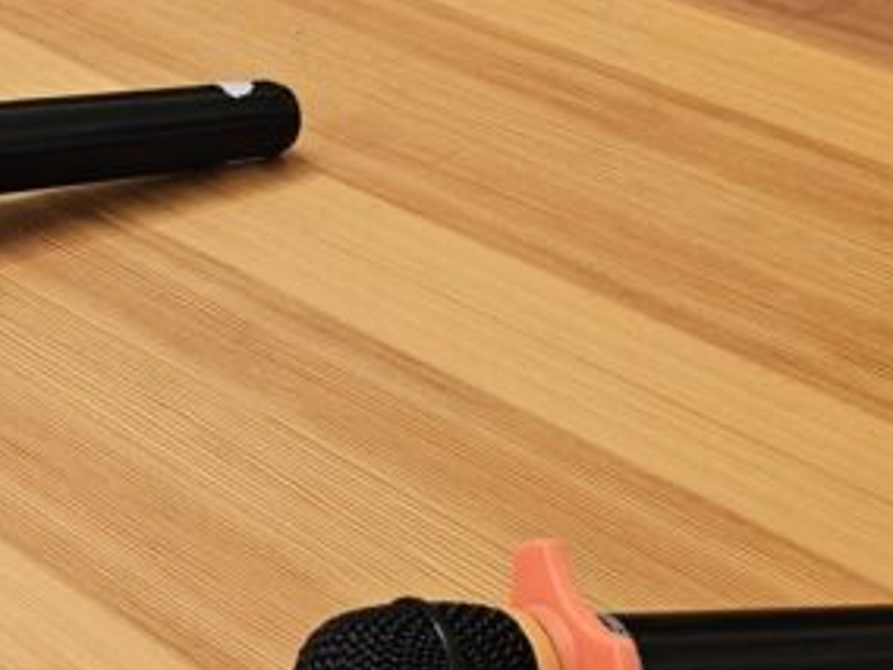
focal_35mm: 83
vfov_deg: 17.8
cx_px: -57
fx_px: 2141
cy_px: 286
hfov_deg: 22.4
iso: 640
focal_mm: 6.3
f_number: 1.7
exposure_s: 1/100
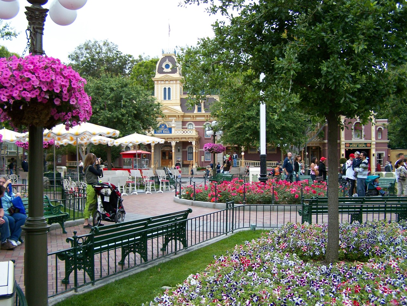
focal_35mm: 38
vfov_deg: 37.7
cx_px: 204
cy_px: 153
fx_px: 447
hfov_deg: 49.0
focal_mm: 6.3
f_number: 2.8
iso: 100
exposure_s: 1/250
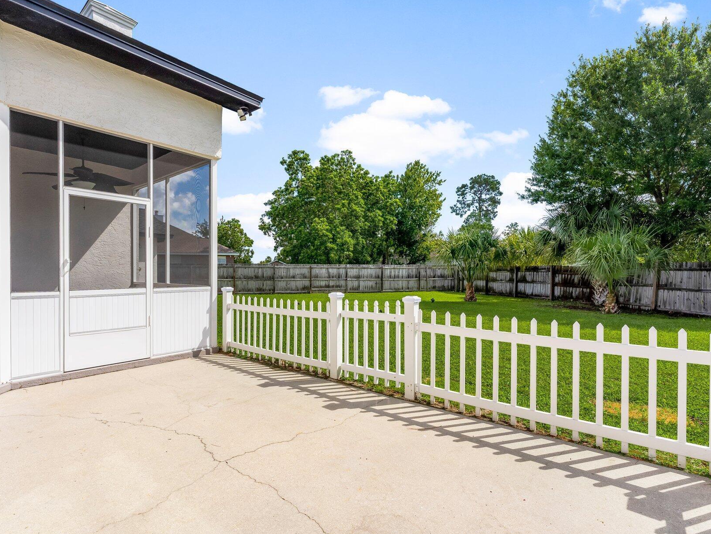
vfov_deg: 74.7
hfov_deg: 91.0
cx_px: 342
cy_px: 276
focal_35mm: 17
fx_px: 349
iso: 400
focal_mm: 14
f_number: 8
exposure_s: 1/500
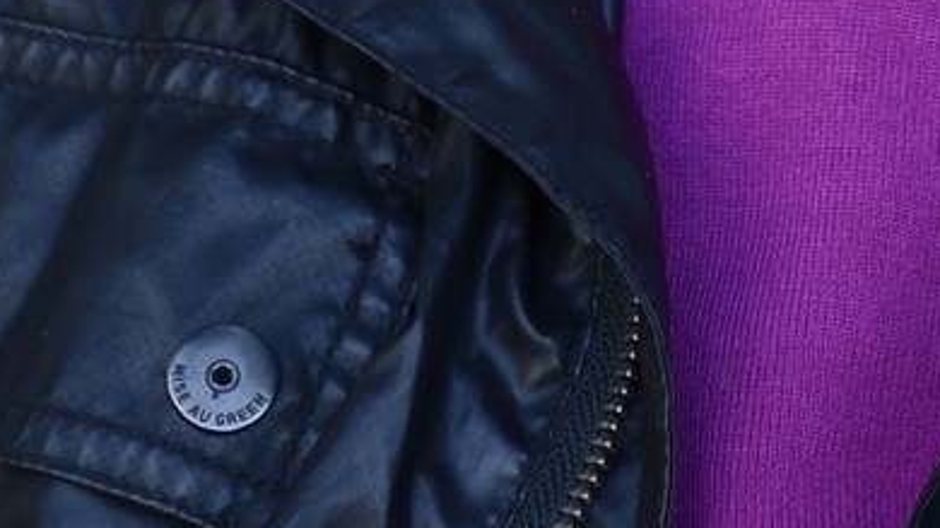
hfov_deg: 7.1
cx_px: 1235
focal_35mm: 301
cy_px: -1227
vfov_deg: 3.9
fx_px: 7499
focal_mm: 70
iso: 400
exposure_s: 1/160
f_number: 4
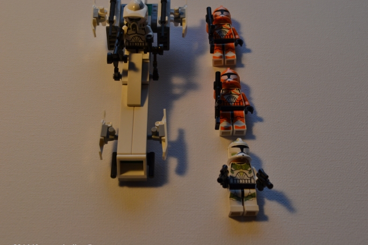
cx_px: 187
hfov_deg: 35.6
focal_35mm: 56
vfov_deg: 24.2
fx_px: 572
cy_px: 110
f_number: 7.1
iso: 400
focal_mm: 32
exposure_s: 1/60
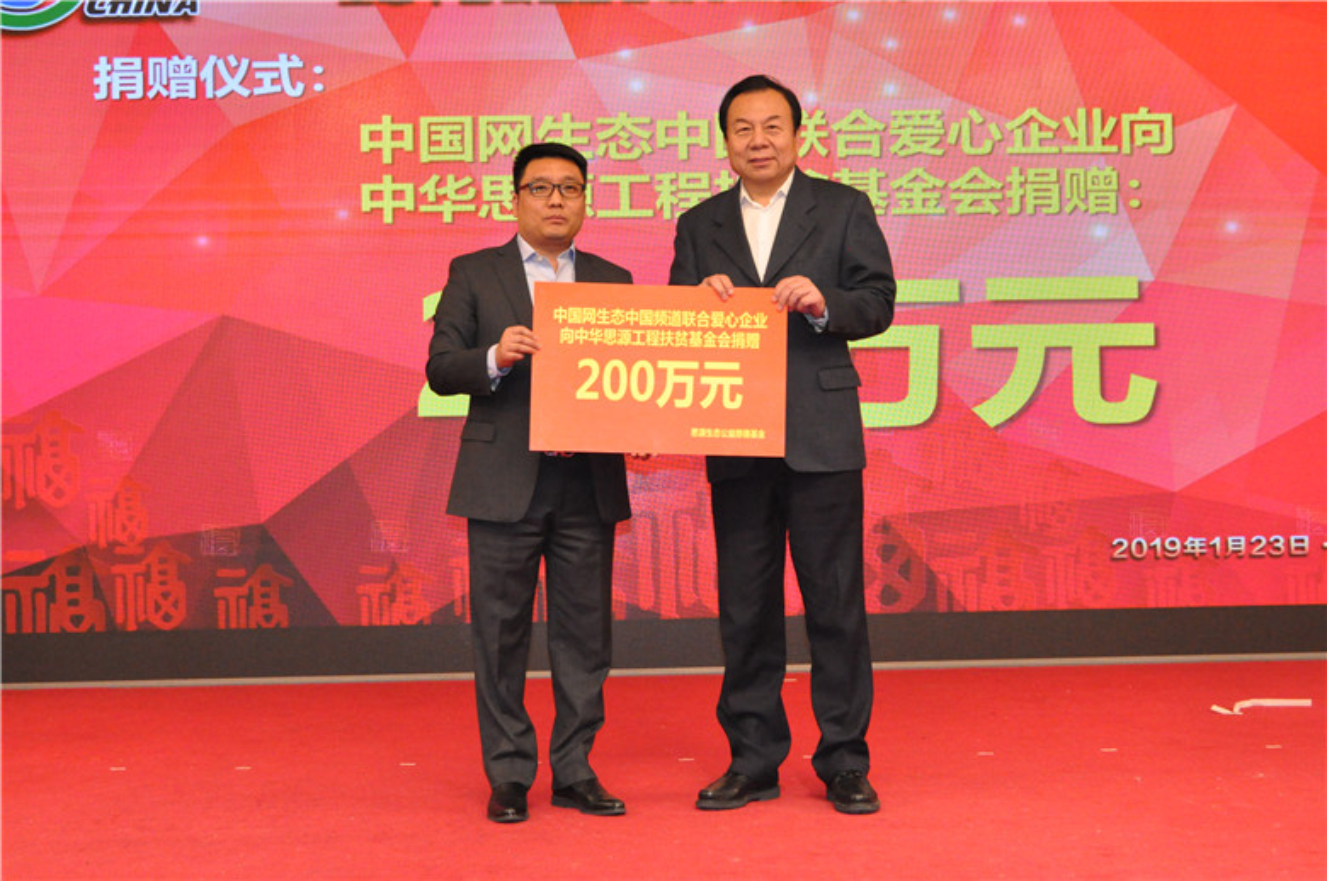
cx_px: 664
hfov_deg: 41.2
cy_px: 440
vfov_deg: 28.0
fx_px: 1767
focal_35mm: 48
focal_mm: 32
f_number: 8
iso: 3200
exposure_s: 1/200
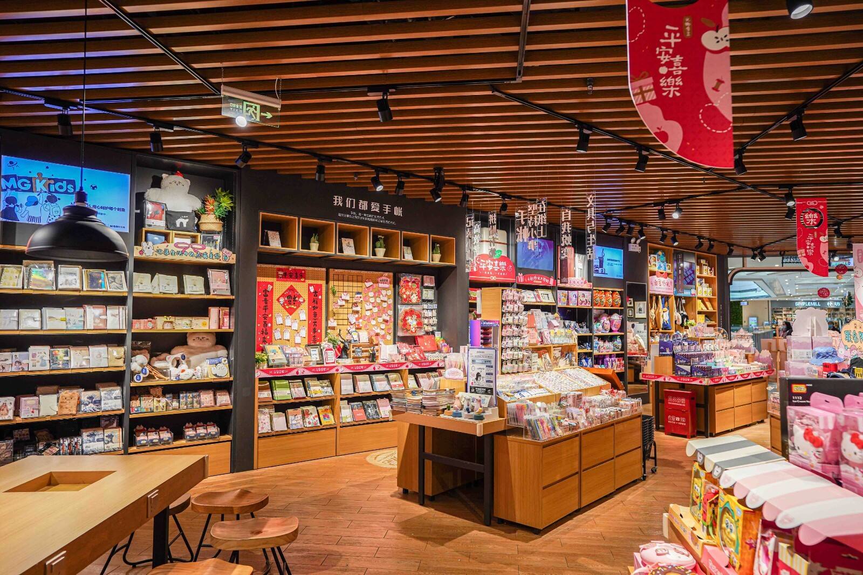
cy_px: 288
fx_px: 551
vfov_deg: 55.1
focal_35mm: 23
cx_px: 432
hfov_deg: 76.1
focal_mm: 23
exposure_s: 1/60
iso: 160
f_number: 4
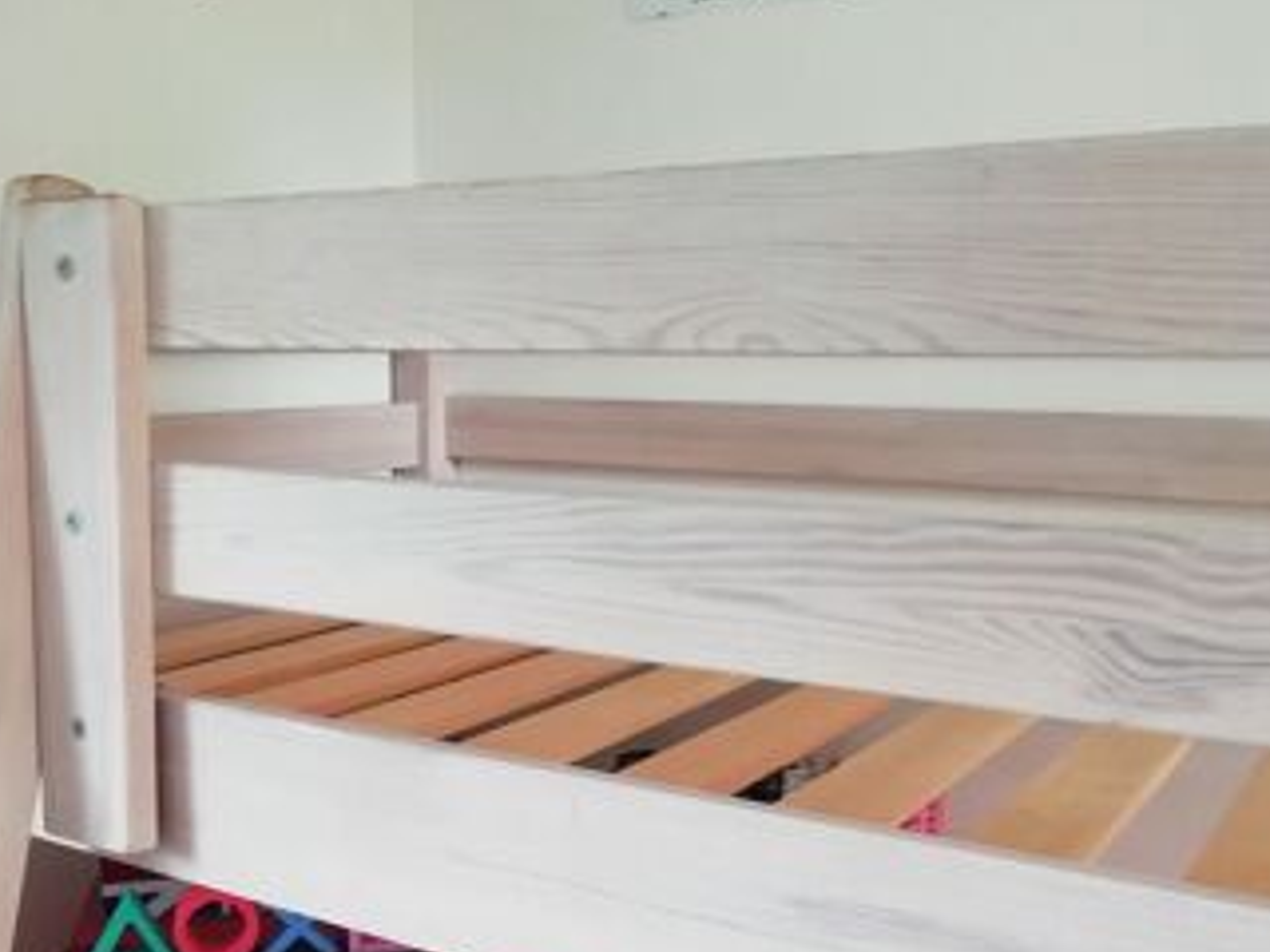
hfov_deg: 47.6
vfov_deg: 36.1
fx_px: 1431
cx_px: 508
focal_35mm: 39
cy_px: 698
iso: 400
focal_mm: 3.46
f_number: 2.2
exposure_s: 1/24
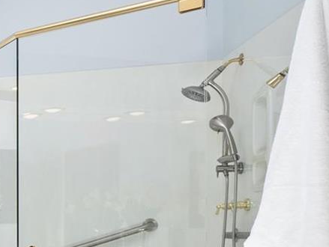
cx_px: -251
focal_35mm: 63
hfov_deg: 21.3
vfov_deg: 22.7
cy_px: 227
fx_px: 599
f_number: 8
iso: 400
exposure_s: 1/50
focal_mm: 9
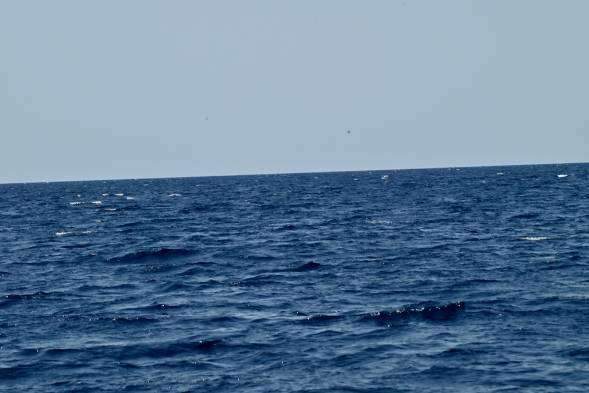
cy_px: 196
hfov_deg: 7.4
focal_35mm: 280
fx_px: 4581
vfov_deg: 4.9
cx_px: 294
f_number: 16
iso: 320
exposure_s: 1/320
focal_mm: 280
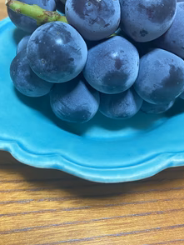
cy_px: 91
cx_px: 68
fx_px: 241
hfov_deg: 41.5
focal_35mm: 34
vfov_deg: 53.3
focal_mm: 4.25
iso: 500
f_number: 1.8
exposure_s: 1/30
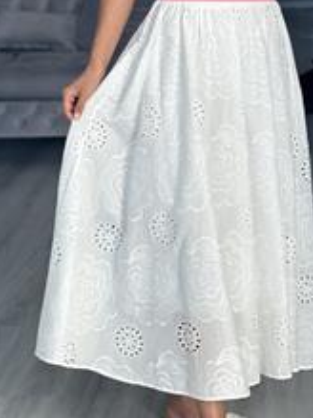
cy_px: 109
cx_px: 200
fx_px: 1340
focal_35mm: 111
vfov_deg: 17.6
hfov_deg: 13.3
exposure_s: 1/172
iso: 100
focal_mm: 6.86
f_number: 1.78
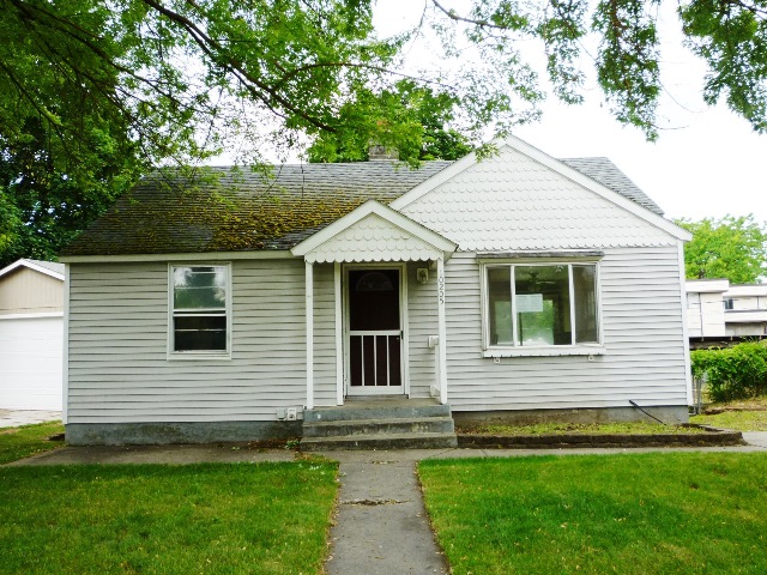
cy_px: 288
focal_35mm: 29
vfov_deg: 48.2
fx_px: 643
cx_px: 384
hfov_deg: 61.7
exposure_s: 1/250
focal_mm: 5.2
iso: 80
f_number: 3.3
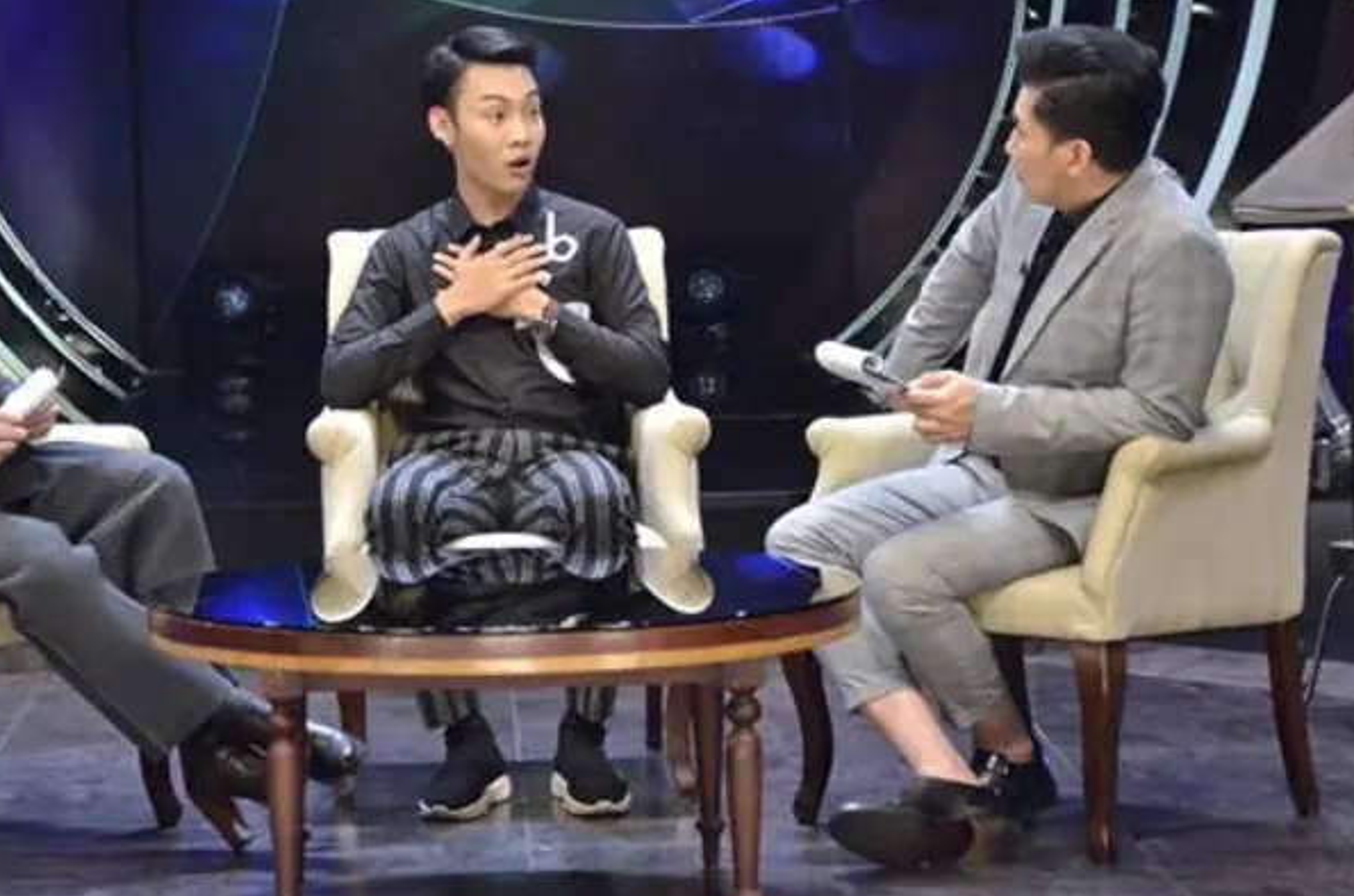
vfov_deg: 11.6
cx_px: 498
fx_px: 4429
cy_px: 346
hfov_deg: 17.4
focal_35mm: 118
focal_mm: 60
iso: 1600
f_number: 5
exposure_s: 1/200
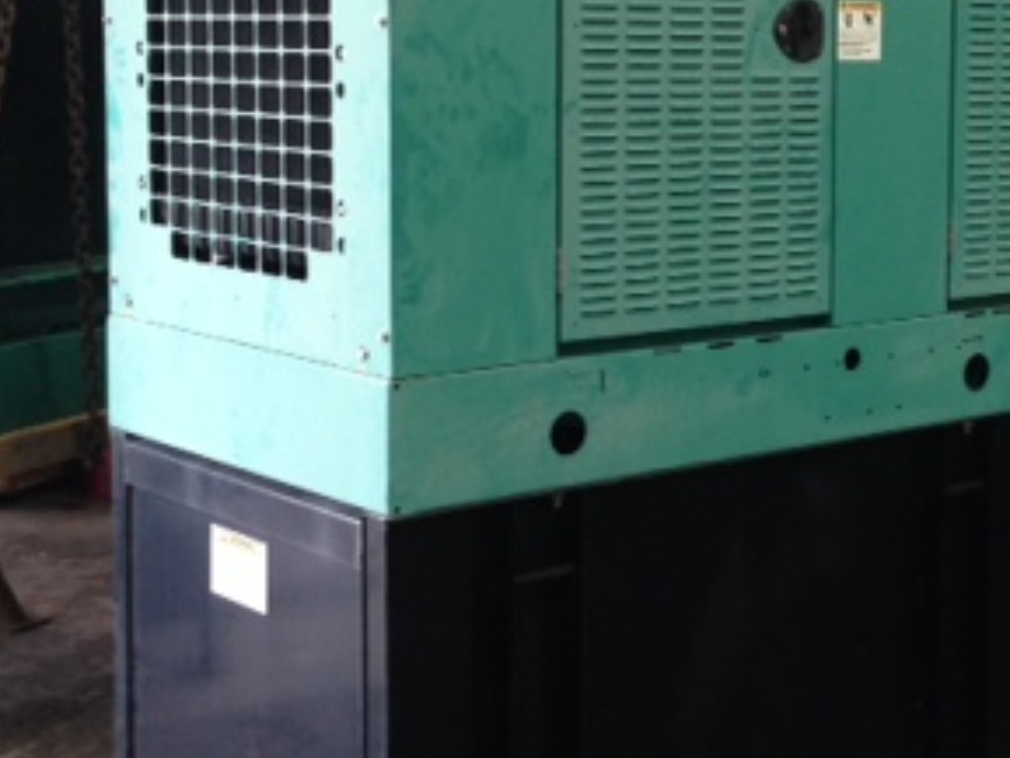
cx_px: 765
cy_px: 265
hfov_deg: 26.3
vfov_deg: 20.1
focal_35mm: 73
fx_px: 2131
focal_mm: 4.13
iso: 100
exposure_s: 1/20
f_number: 2.4
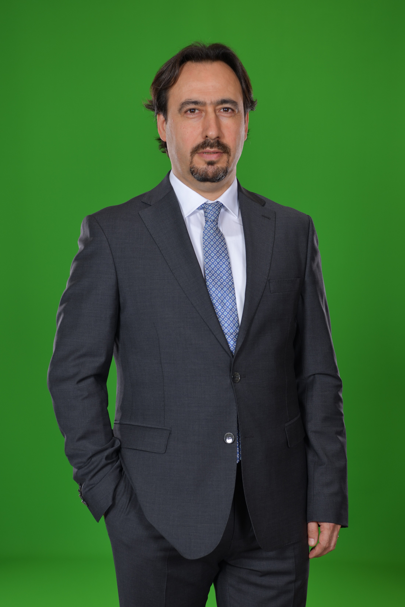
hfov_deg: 19.5
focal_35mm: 70
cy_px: 304
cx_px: 202
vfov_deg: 28.8
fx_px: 1181
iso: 200
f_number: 5.6
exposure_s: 1/160
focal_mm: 70
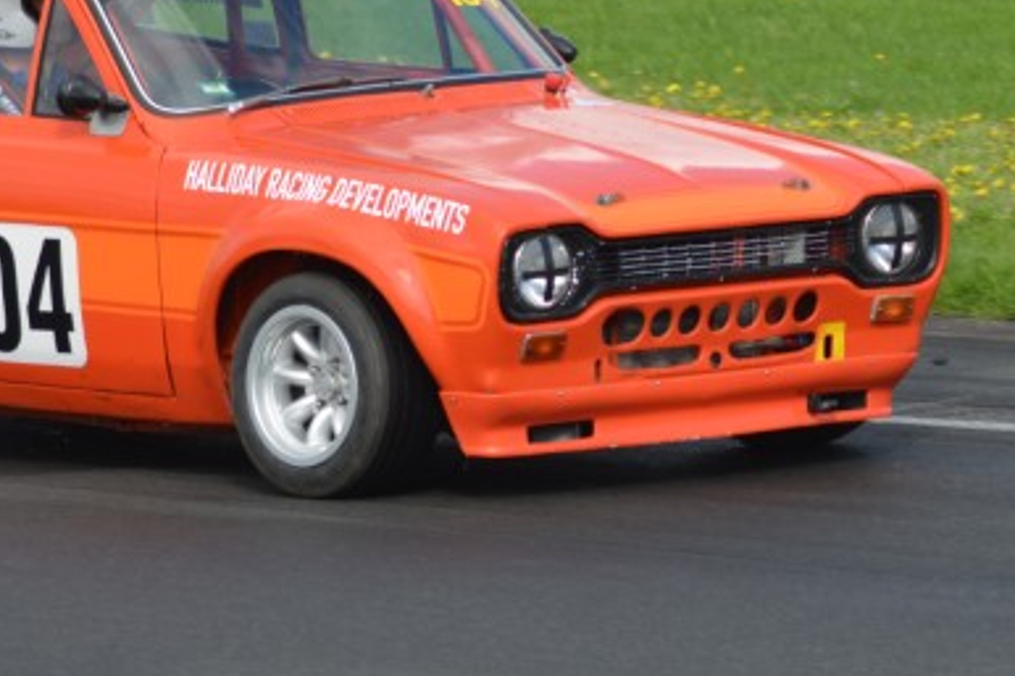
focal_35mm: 626
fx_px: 17641
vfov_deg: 2.2
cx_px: 192
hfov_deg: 3.3
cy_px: 162
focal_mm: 230
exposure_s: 1/800
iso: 400
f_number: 7.1
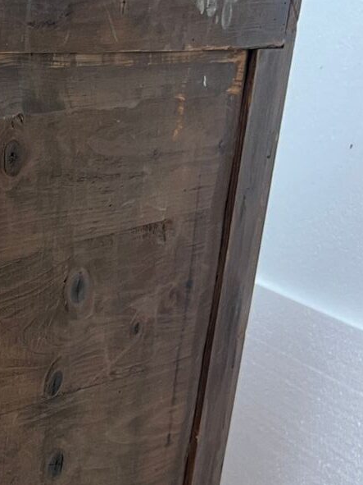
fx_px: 1231
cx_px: -246
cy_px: 477
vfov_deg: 21.5
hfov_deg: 15.0
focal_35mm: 88
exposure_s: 1/50
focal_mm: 5.7
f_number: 1.5
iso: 100
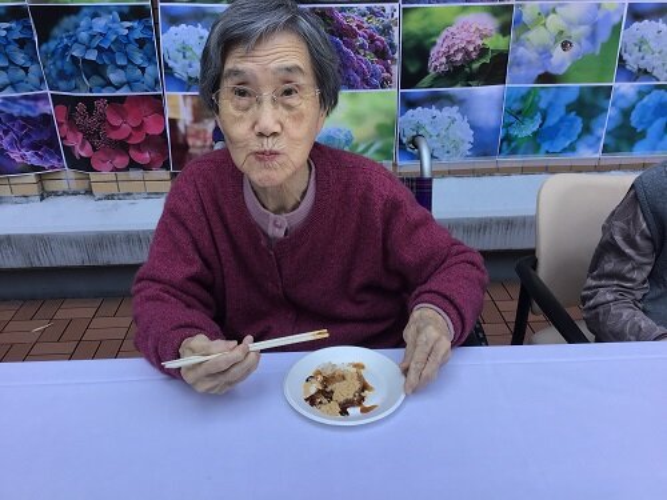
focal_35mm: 31
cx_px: 334
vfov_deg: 45.4
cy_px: 250
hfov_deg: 58.4
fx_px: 597
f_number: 2.4
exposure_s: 1/372
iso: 25
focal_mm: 3.3
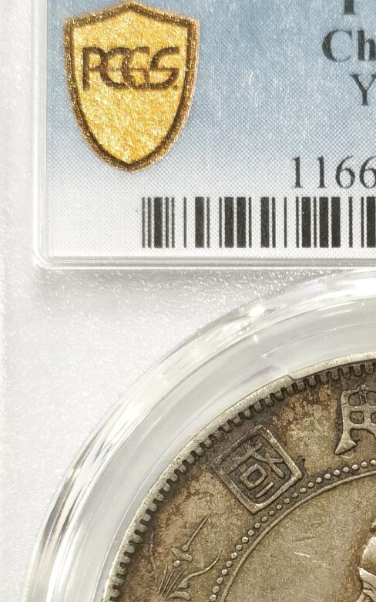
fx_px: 2165
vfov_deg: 15.7
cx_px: 422
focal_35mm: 132
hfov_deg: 9.8
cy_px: 480
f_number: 16
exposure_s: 1/100
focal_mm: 5.56
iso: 160
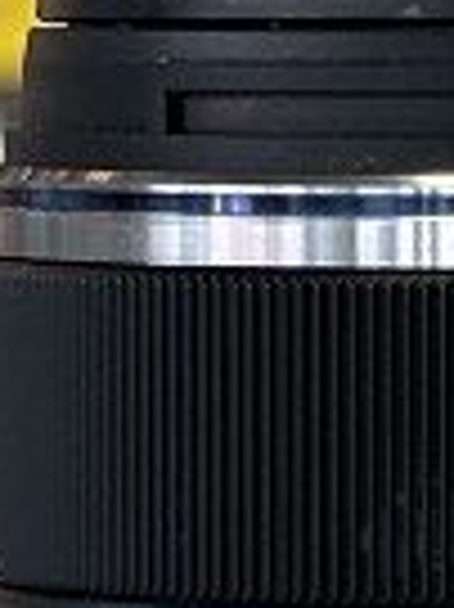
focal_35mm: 385
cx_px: 580
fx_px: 6743
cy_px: 239
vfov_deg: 5.2
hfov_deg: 3.8
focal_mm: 5.96
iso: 50
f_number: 1.6
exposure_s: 1/100
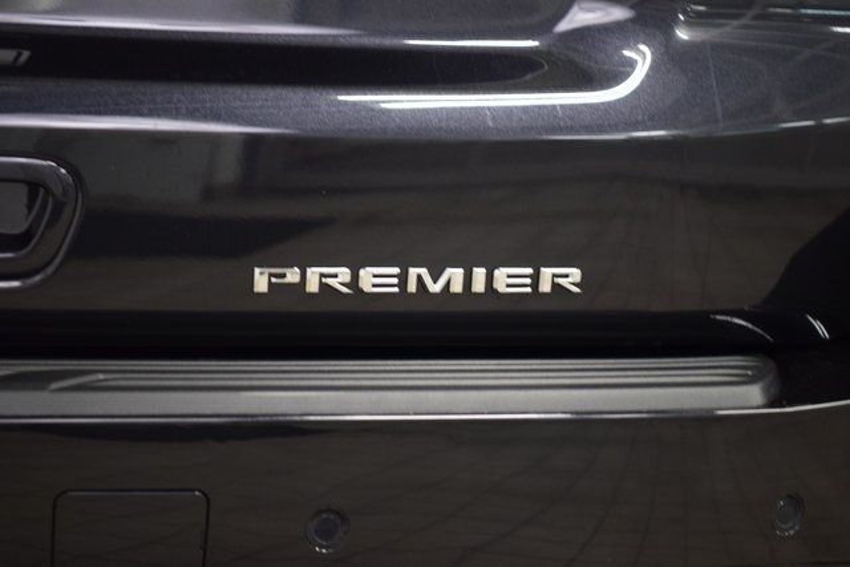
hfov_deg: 19.5
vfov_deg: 13.0
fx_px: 2480
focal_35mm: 105
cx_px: 425
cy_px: 284
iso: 1600
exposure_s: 1/60
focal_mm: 70
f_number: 2.8
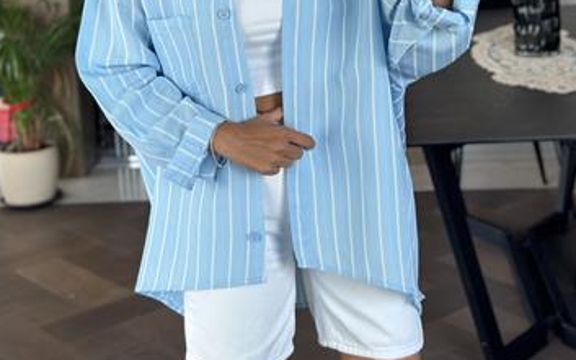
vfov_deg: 17.6
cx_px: 268
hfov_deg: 28.2
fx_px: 1146
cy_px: 37
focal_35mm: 73
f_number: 1.78
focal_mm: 6.86
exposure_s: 1/75
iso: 125
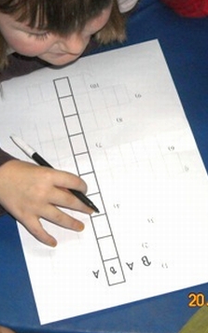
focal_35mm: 96
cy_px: 153
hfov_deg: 13.6
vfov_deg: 21.6
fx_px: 871
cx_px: 86
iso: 200
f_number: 3.5
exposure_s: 1/125
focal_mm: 9.87
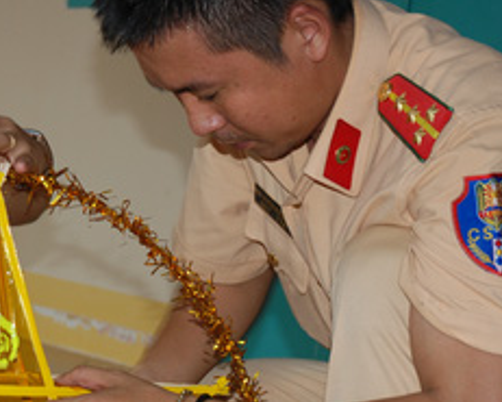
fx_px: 1858
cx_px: 52
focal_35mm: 125
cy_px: 201
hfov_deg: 15.2
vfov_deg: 12.4
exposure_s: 1/60
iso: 200
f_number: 4.2
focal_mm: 38
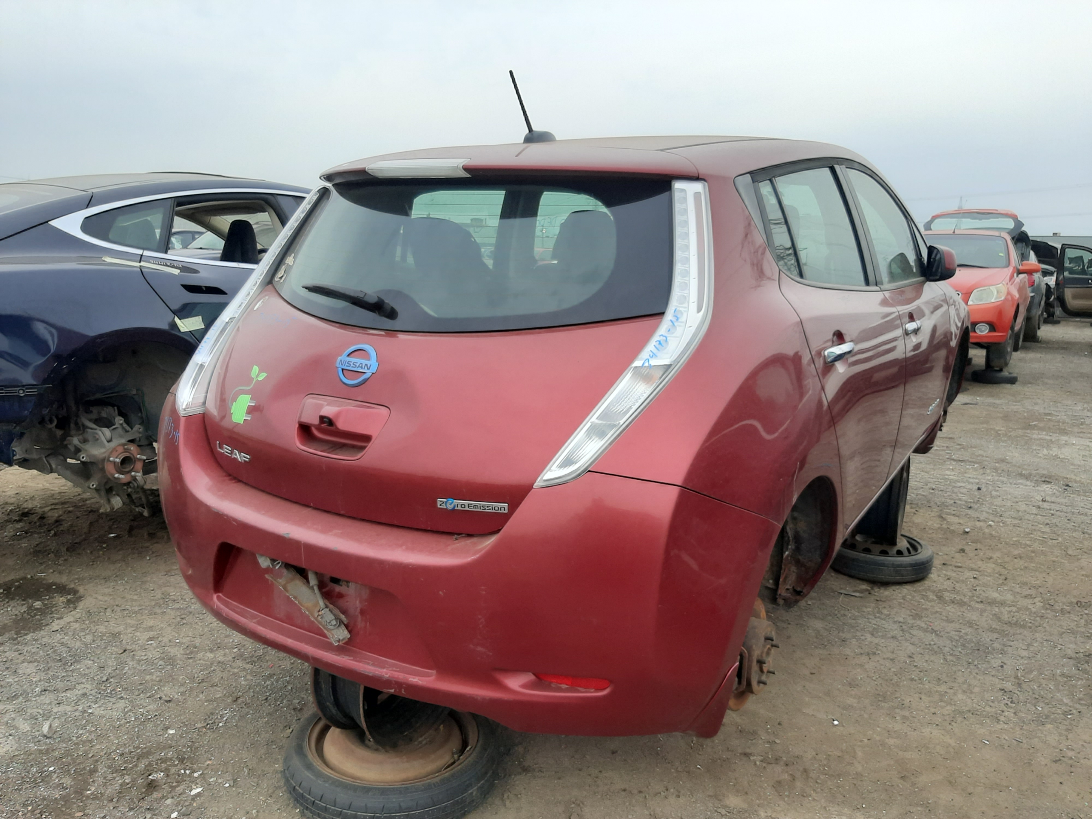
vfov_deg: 53.1
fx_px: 820
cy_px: 410
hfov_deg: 67.3
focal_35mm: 26
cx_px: 546
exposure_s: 1/829
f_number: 1.7
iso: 40
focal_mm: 3.92
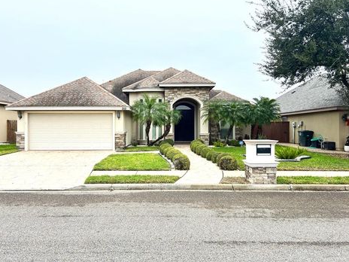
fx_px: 282
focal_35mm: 28
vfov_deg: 49.7
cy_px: 125
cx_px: 170
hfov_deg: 63.4
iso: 50
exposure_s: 1/786
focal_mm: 5.7
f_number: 1.5
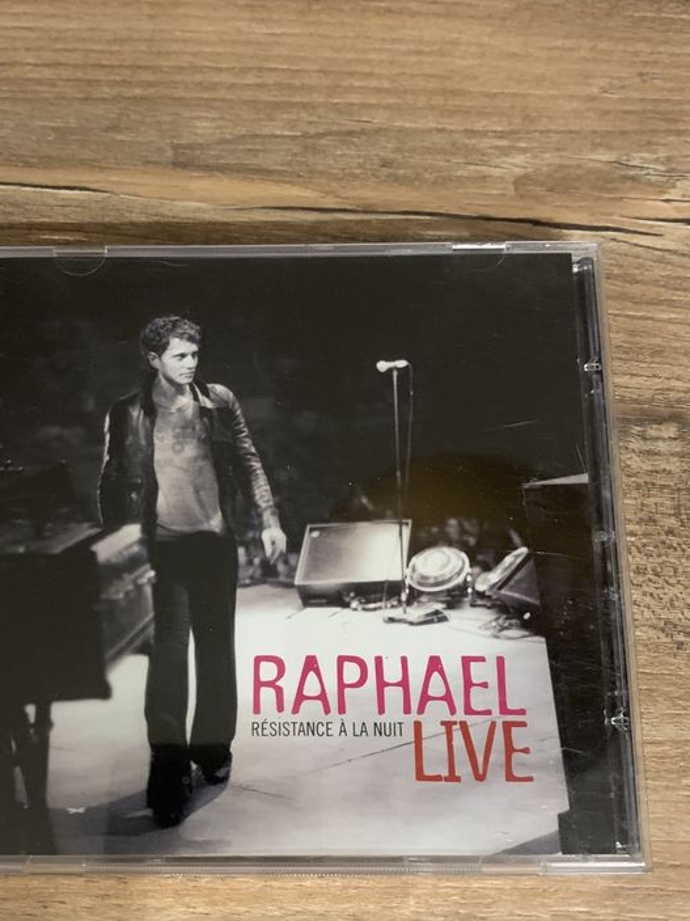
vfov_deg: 49.9
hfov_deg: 38.4
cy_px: 544
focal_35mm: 37
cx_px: 253
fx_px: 984
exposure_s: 1/25
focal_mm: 4.25
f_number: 1.8
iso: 640
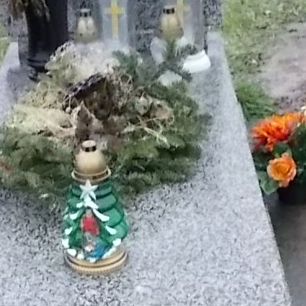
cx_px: 95
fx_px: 980
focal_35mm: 98
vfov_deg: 17.6
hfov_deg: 17.7
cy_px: 242
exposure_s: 1/80
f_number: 3.2
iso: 400
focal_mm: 4.6
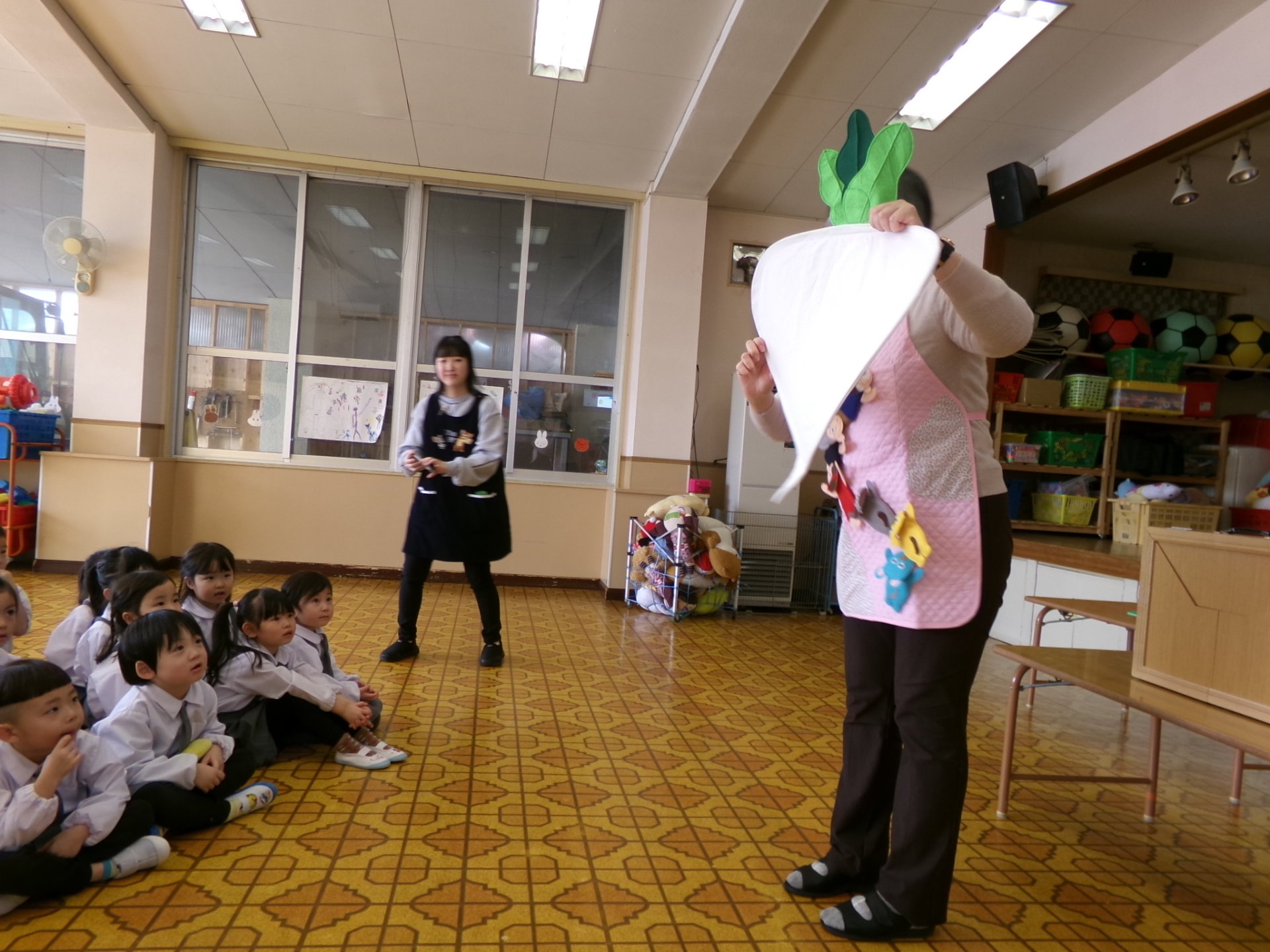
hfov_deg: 71.6
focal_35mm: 24
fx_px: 881
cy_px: 476
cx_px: 635
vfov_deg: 56.8
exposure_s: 1/34
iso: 102
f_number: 3.7
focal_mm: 4.3
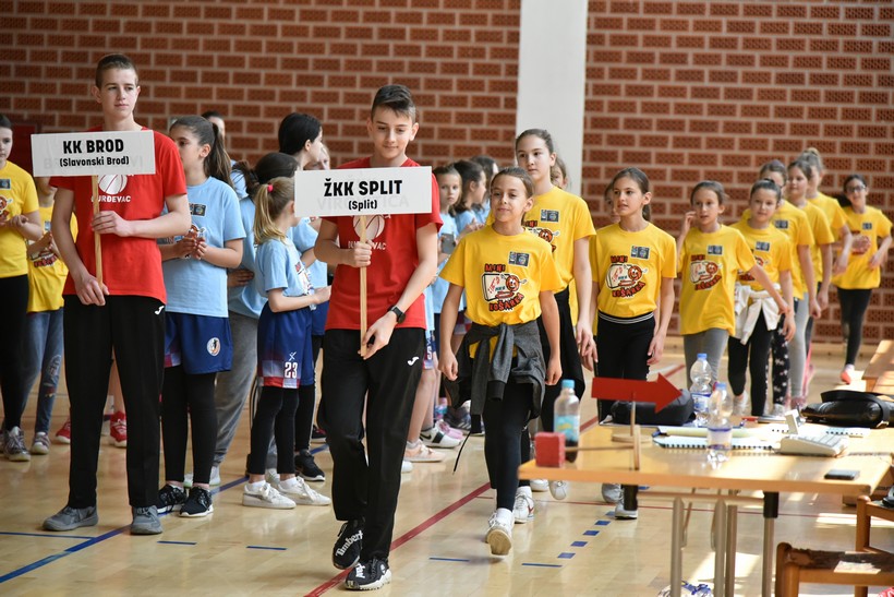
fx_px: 2980
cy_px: 298
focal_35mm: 120
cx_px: 447
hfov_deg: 17.1
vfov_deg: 11.4
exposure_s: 1/1600
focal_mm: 120
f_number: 4
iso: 3200
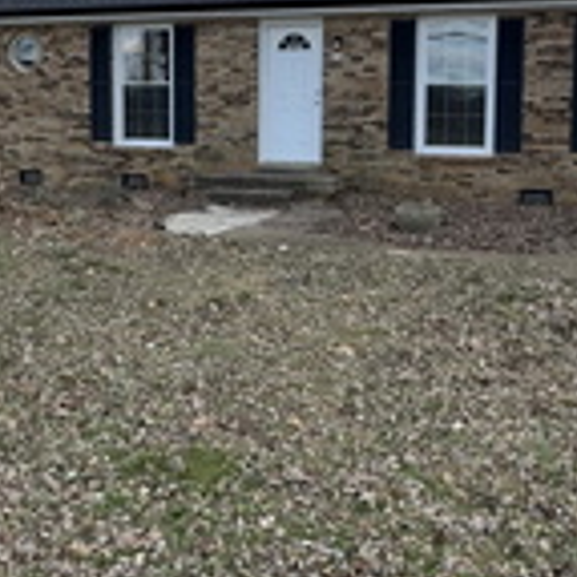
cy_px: 192
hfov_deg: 36.7
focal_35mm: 46
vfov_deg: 36.4
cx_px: 323
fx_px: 867
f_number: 2.2
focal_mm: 2.22
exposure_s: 1/435
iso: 40
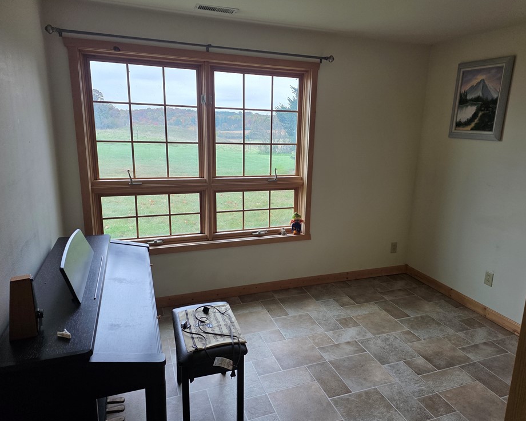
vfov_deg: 56.8
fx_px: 389
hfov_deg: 67.9
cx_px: 288
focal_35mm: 25
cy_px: 212
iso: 125
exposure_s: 1/120
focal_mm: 6.3
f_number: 1.7
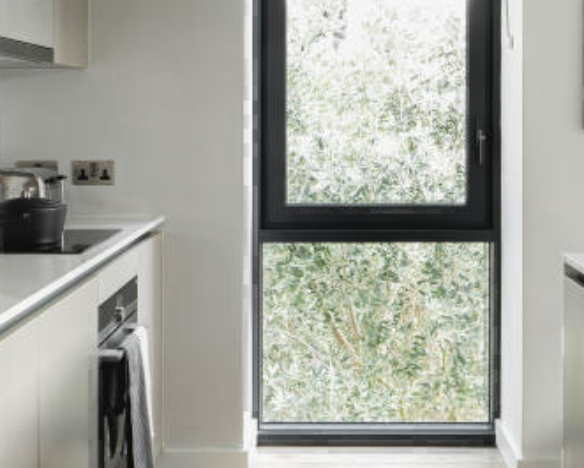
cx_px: 385
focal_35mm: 61
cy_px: 167
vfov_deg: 24.9
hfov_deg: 30.7
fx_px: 1055
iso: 160
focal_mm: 21
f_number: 13
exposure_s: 1.6
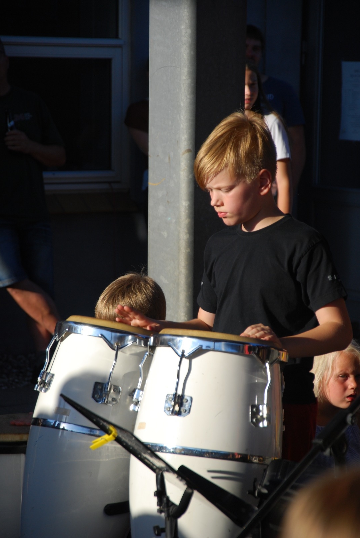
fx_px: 2355
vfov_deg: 13.0
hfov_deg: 8.7
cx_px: 180
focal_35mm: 158
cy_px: 269
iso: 200
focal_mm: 105
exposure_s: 1/640
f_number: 5.6
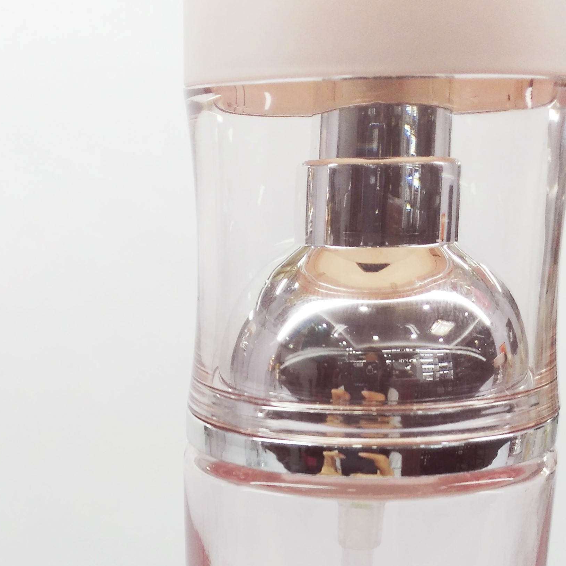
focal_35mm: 63
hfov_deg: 27.1
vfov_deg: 25.6
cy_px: 593
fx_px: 1165
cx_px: 186
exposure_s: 1/138
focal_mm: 2.96
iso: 64
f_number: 2
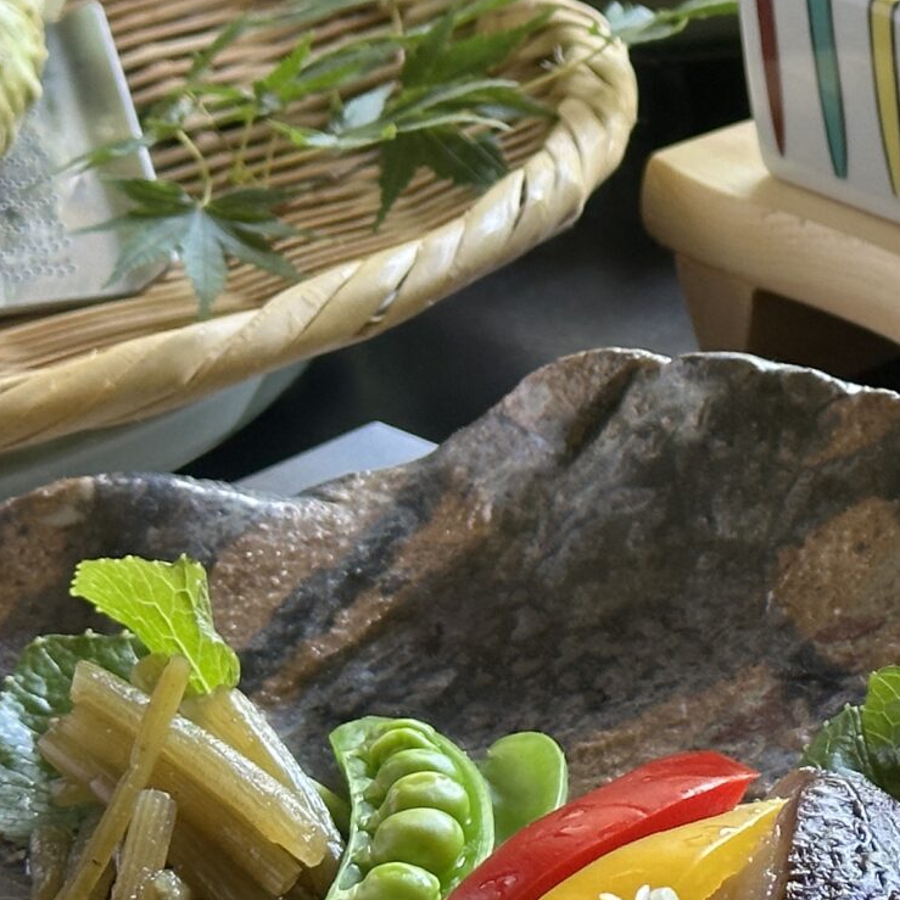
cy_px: 471
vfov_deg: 11.9
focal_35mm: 147
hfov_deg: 11.6
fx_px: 4324
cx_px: 1080
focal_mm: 6.86
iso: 100
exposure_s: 1/60
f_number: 1.78
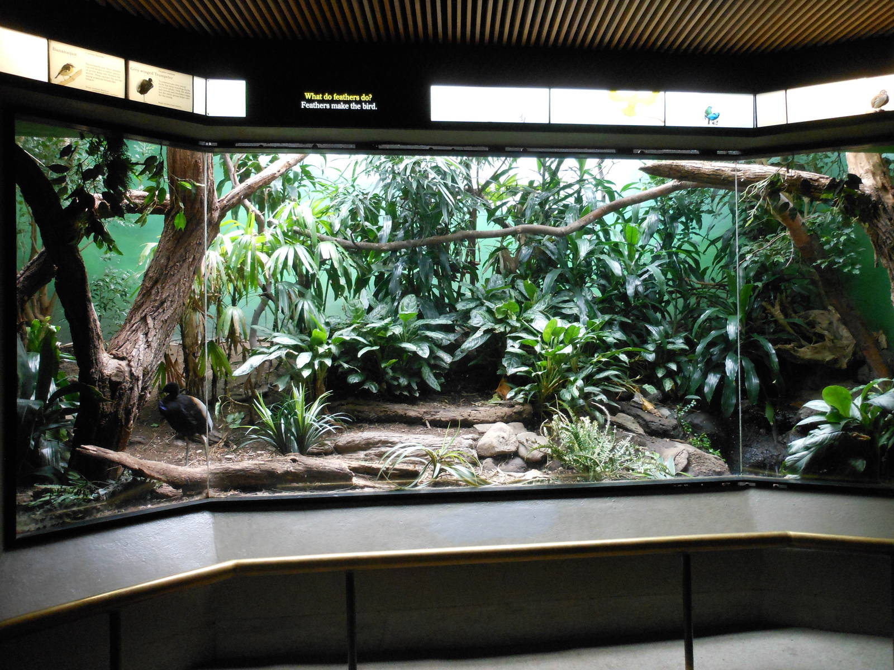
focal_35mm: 28
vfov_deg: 49.7
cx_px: 447
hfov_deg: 63.4
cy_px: 335
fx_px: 723
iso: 400
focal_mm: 5
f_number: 3.7
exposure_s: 1/15
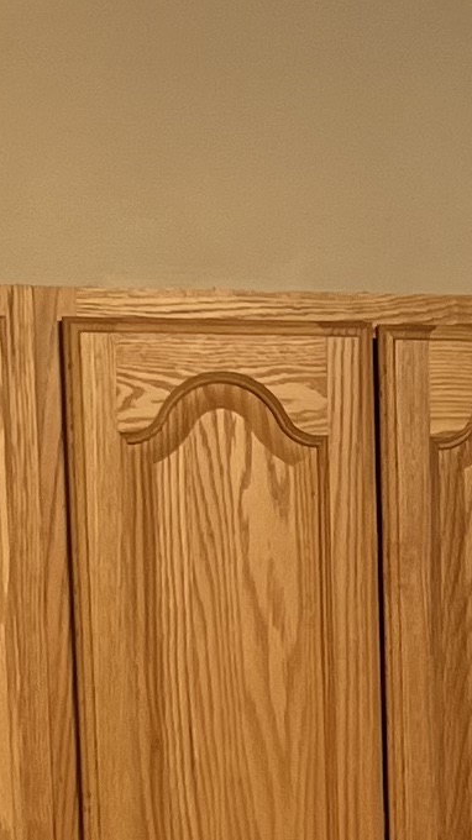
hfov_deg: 7.2
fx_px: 3742
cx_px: 591
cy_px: 1491
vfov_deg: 11.9
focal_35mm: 168
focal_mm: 5.7
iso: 64
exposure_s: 1/60
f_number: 1.5
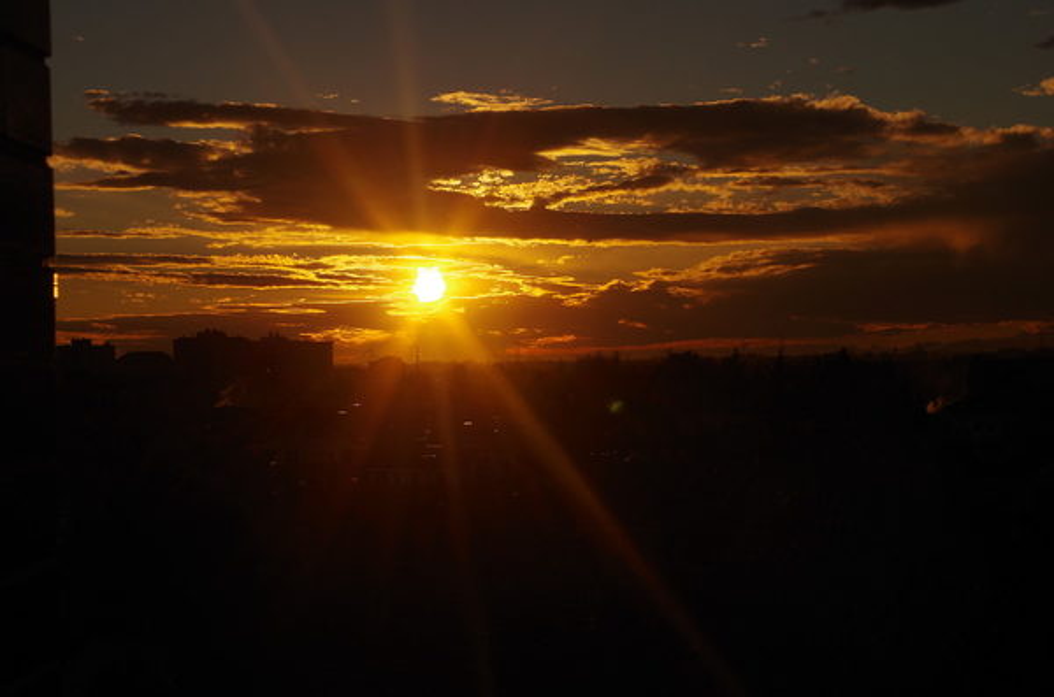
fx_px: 1869
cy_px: 348
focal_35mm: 64
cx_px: 527
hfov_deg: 31.5
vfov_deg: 21.1
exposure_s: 1/250
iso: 200
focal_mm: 42.5
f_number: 16
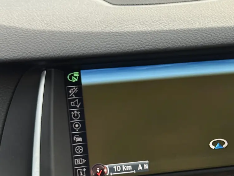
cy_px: 129
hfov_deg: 20.8
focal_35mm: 92
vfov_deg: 16.0
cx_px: 222
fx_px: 622
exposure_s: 1/191
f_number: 1.78
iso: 100
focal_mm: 6.76
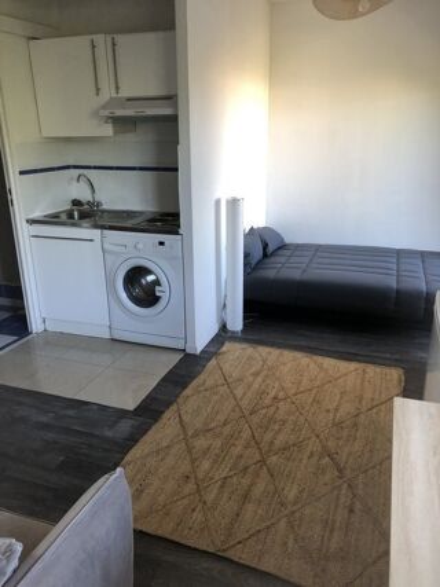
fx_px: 475
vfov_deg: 63.5
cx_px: 220
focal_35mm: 28
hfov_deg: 49.7
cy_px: 294
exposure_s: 1/30
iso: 32
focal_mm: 3.99
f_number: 1.8
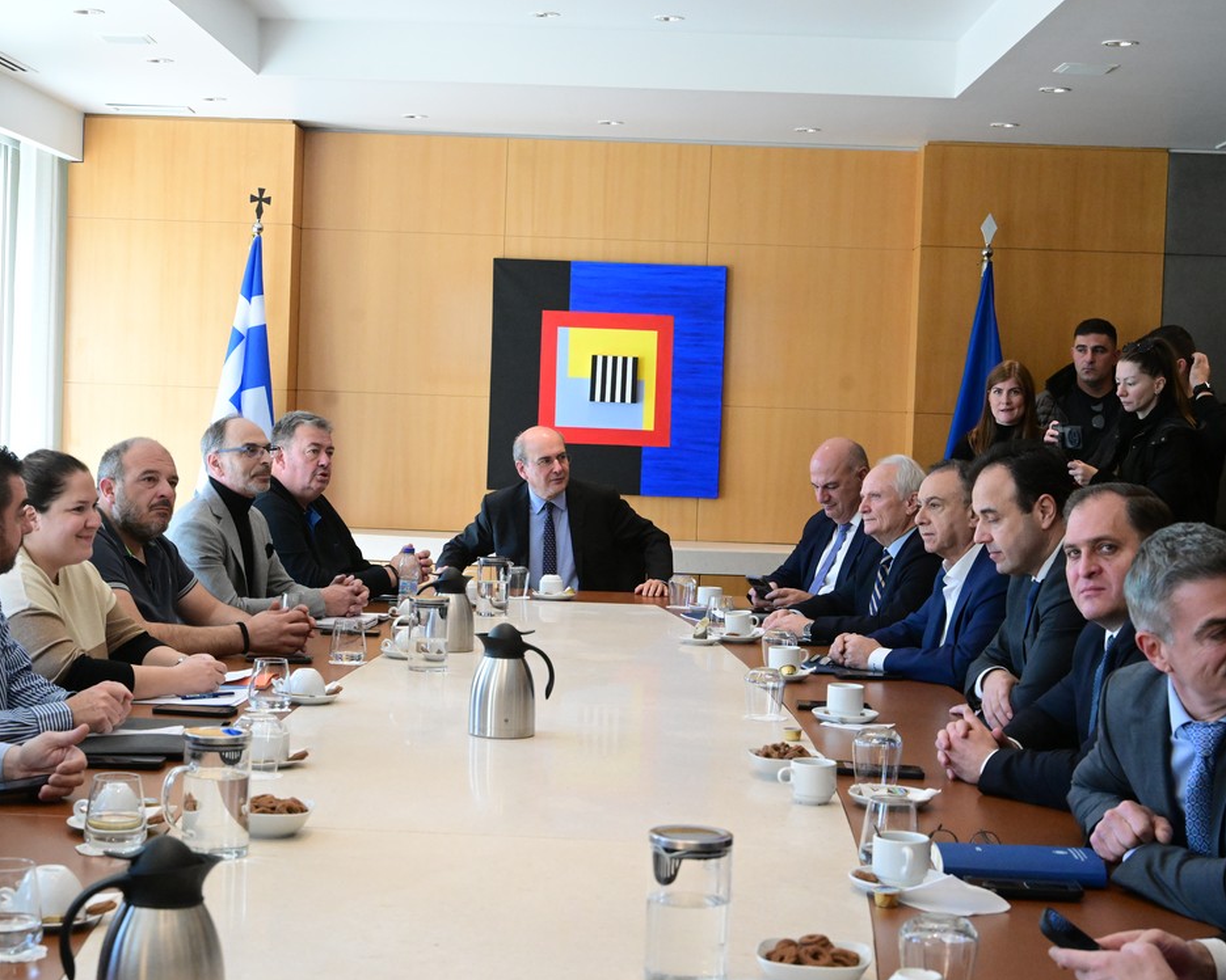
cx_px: 566
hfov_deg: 31.9
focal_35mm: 59
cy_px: 502
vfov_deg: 25.8
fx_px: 2141
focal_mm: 49
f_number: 7.1
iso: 6400
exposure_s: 1/800
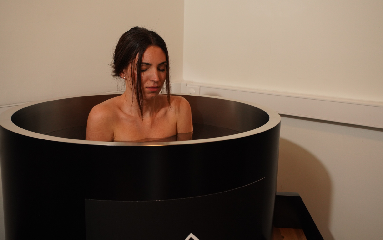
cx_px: 191
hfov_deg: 48.2
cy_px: 117
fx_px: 428
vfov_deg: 31.2
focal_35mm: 41
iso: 2000
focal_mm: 40
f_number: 5
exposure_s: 1/125
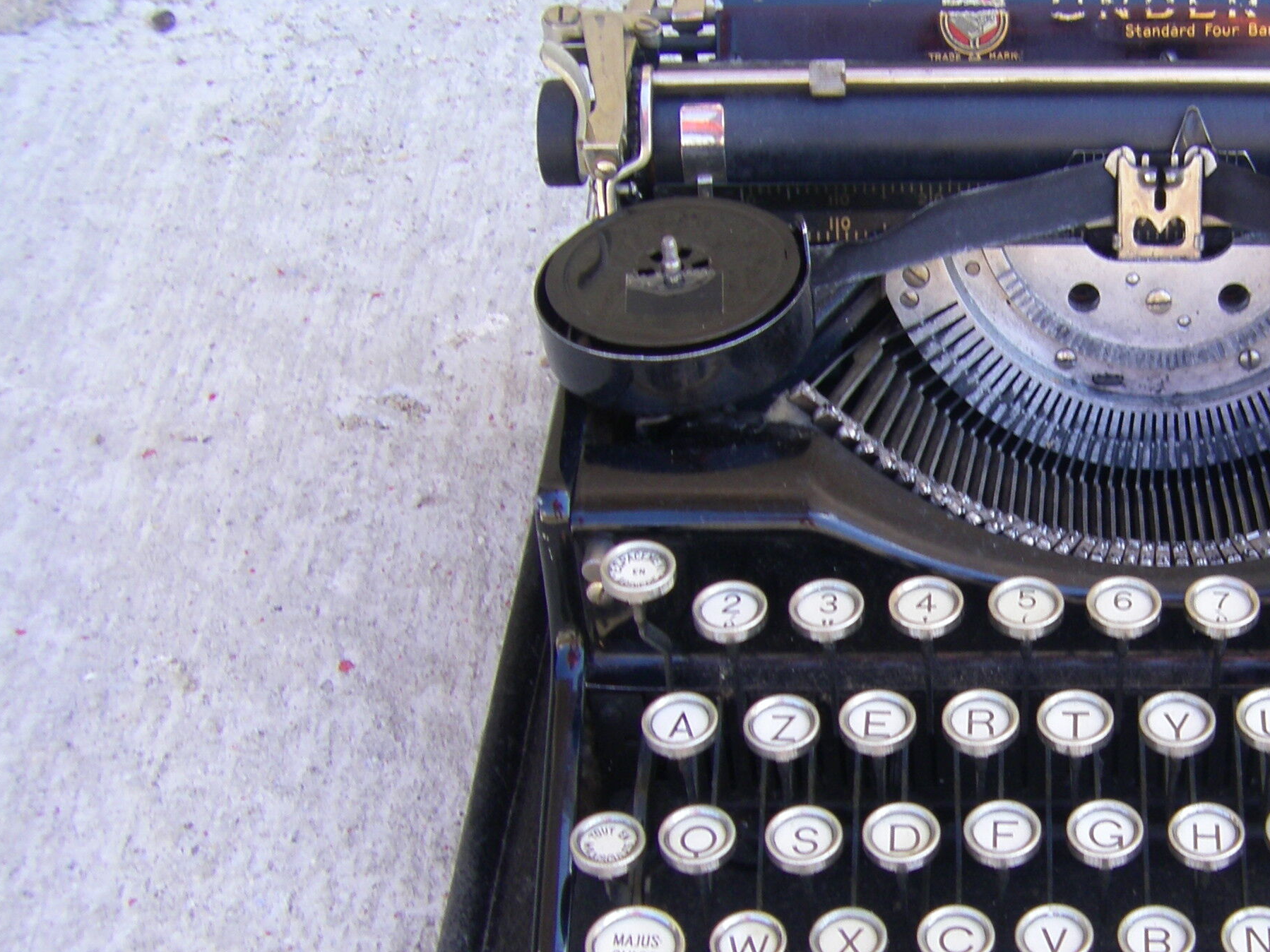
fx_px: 2531
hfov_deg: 27.2
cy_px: 592
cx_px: 1127
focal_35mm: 69
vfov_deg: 21.3
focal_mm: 6.3
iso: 64
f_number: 3.5
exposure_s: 1/80
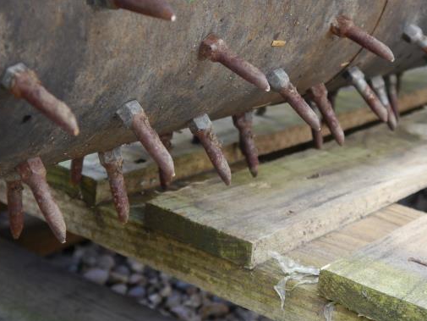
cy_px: 67
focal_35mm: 77
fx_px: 950
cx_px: 231
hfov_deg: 25.3
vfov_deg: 19.0
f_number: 4.2
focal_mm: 19
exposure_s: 1/80
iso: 160
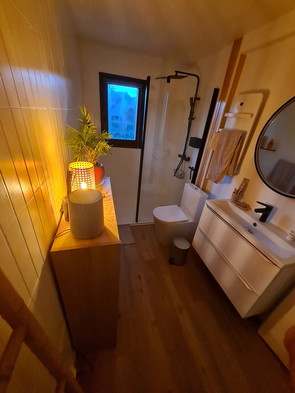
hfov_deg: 89.9
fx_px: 148
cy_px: 196
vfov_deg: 106.2
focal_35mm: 13
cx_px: 148
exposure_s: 1/33
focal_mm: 1.74
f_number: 2.2
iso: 500
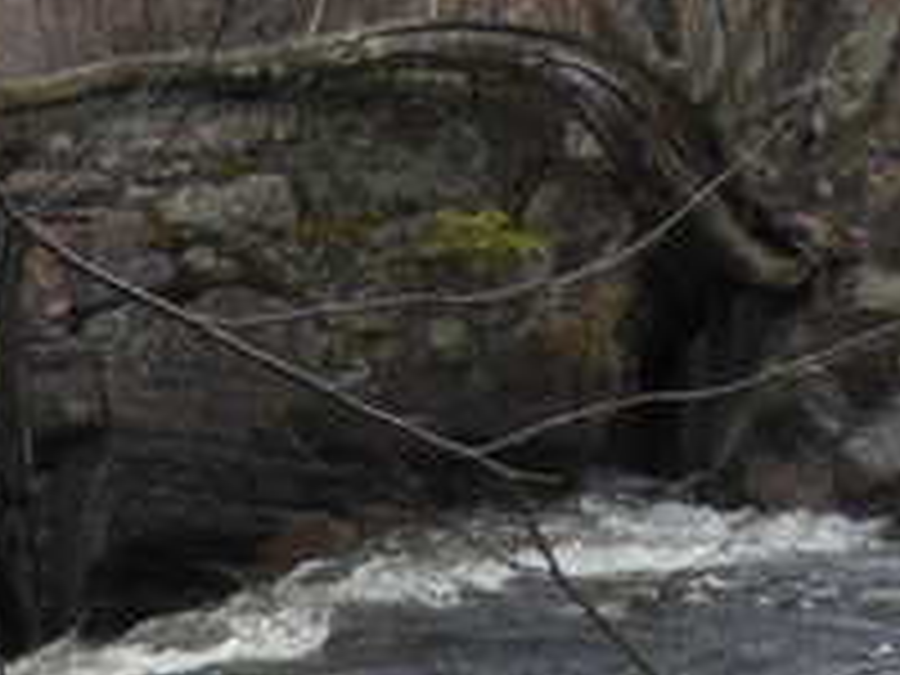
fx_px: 2600
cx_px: -500
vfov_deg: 13.0
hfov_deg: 17.4
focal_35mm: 100
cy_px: 1310
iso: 125
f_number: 3.2
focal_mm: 4.5
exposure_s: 1/320
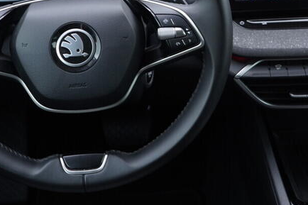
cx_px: 188
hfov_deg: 23.9
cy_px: 35
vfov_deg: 15.9
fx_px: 727
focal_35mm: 85
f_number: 2.8
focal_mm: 24
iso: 250
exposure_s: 1/40
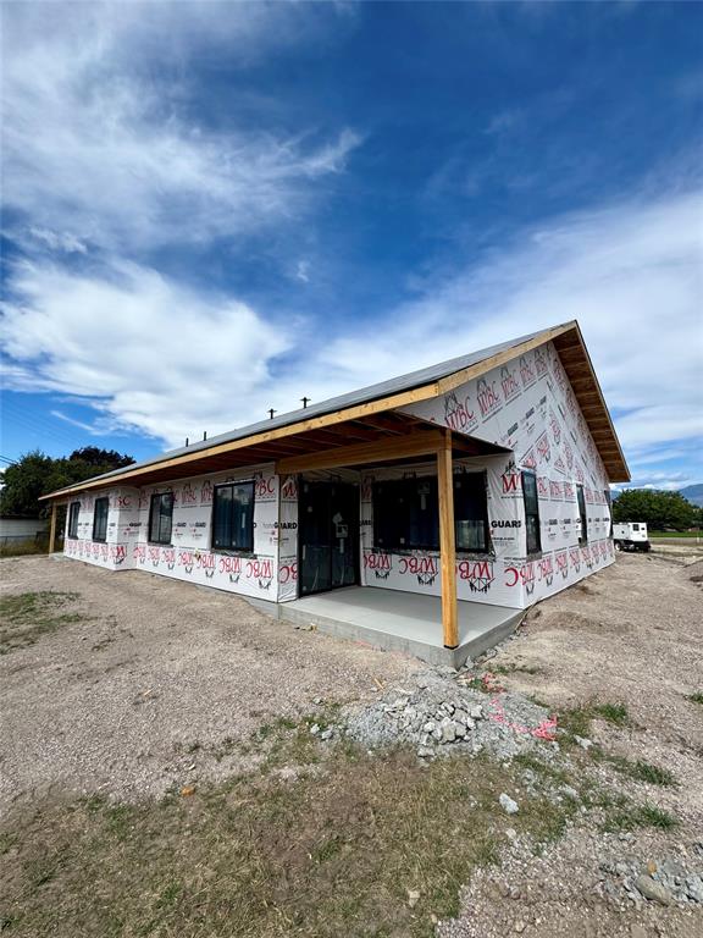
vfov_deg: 102.1
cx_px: 352
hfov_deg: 85.7
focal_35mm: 14
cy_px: 469
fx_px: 379
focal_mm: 2.22
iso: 50
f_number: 2.2
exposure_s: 1/2770
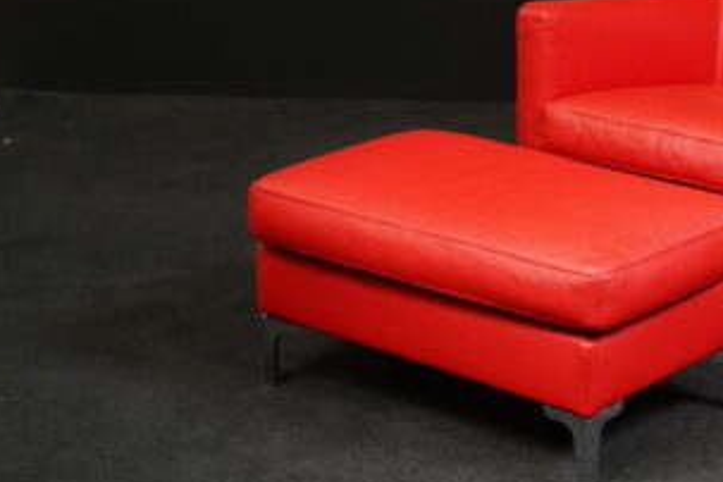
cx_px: 678
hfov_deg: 20.9
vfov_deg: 14.4
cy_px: 136
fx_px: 1908
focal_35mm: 95
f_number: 7.1
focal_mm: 48
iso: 3200
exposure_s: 1/100
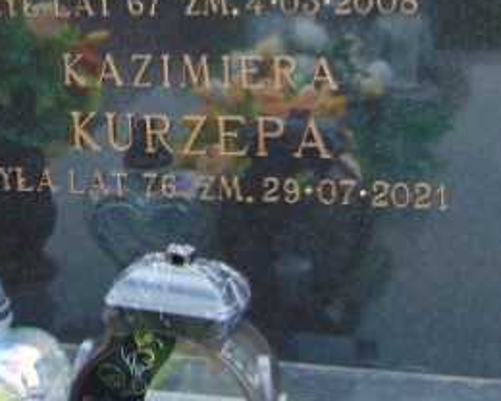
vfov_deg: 18.1
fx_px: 1246
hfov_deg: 22.6
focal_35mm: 84
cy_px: 66
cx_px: 160
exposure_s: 1/200
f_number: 3.2
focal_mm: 6.3
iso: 80
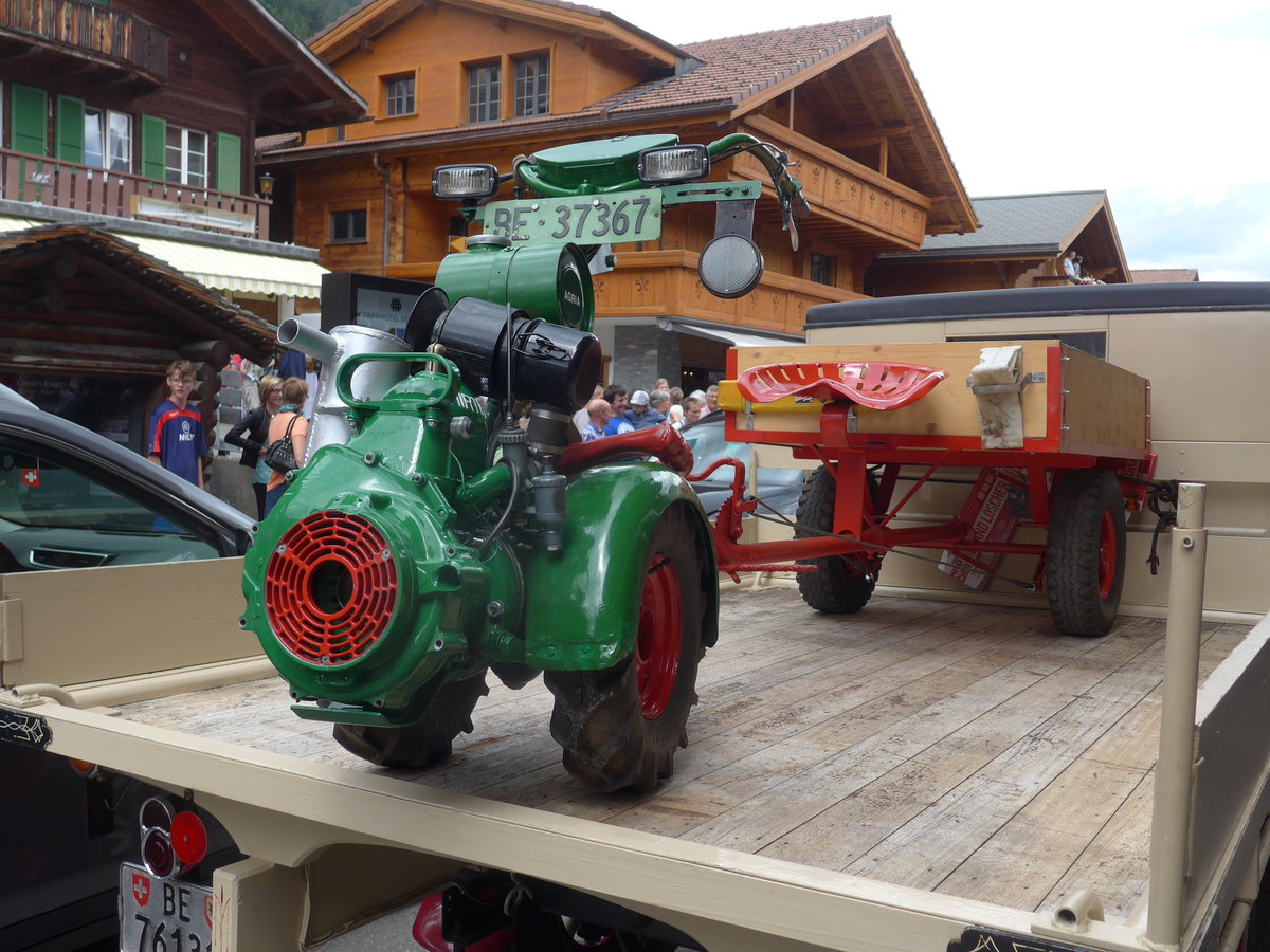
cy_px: 476
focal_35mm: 34
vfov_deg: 41.8
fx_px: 1247
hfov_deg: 54.0
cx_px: 635
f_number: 2.8
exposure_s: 1/320
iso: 80
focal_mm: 7
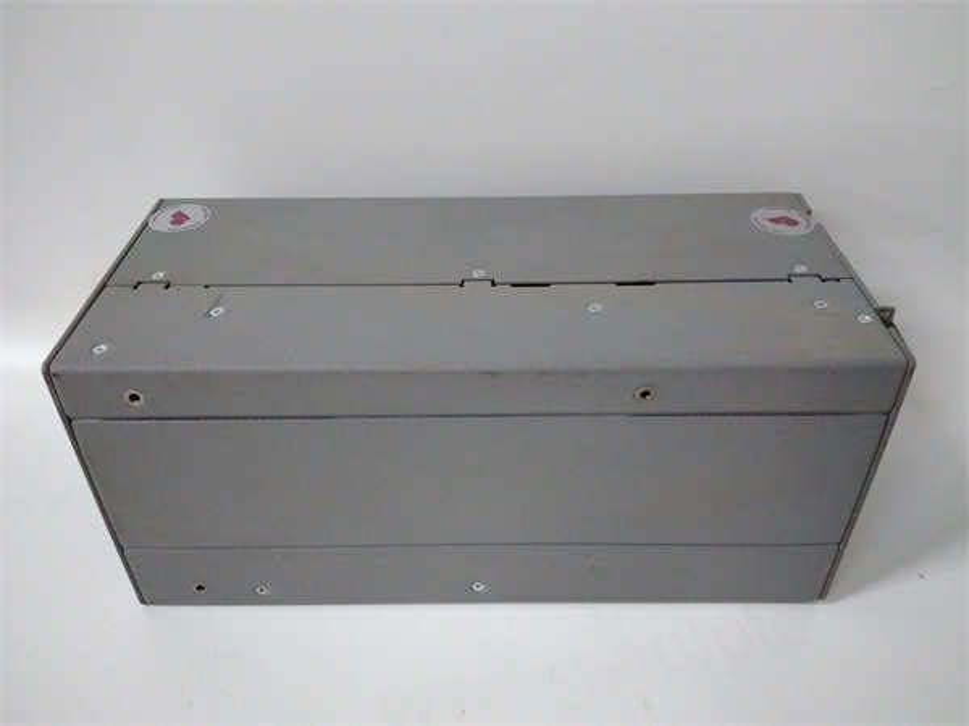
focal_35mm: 27
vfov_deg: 51.4
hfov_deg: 65.3
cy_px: 363
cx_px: 484
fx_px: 756
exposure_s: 1/33
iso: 655
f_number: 2
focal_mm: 3.79
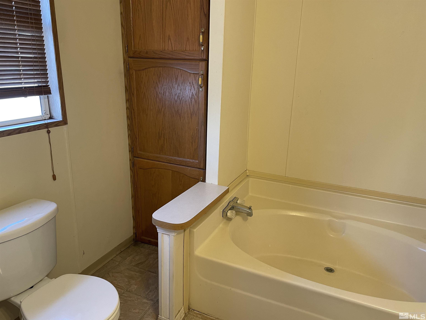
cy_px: 160
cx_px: 213
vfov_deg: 53.1
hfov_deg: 67.3
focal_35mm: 26
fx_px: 320
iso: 125
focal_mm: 4.2
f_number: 1.6
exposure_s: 1/60
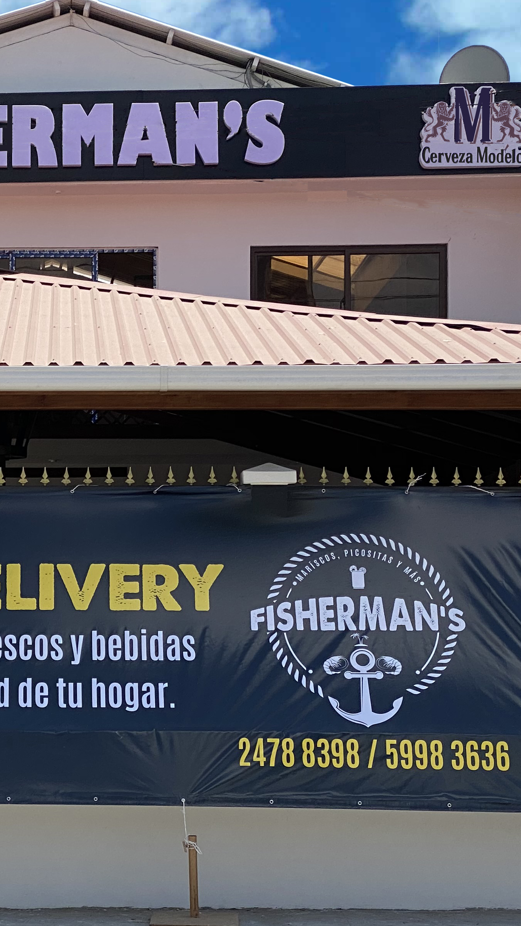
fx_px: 2332
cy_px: 505
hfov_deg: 12.5
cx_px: -74
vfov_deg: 22.4
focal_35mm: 95
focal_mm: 6
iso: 20
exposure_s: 1/1845
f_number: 2
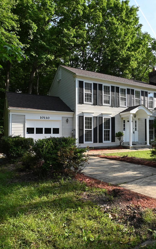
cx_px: 95
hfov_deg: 50.7
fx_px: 163
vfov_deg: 74.8
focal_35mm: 24
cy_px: 122
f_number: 7.1
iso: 360
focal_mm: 10
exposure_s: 1/640
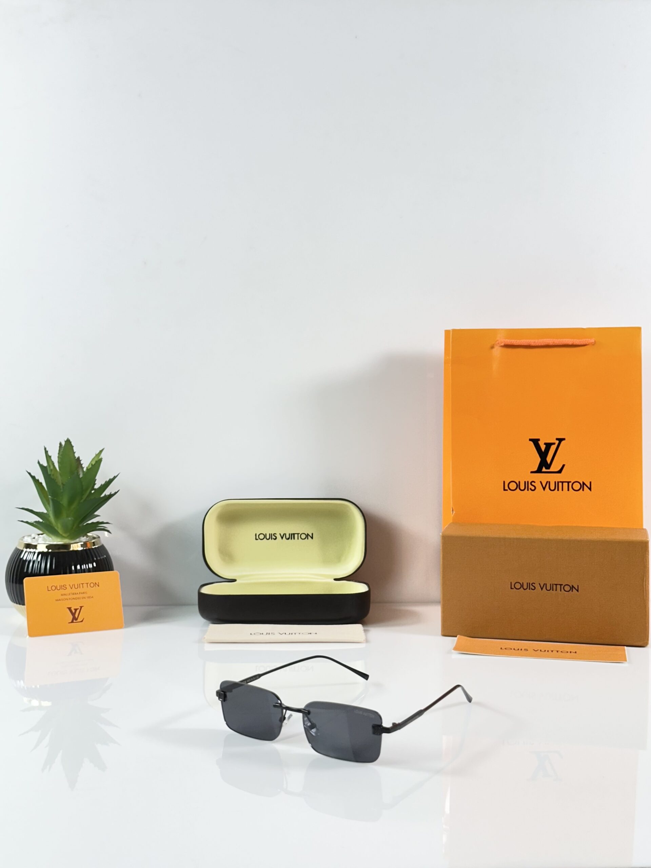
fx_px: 1204
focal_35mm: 48
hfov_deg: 30.3
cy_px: 434
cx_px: 326
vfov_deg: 39.7
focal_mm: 6.86
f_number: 1.78
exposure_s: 1/100
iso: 64
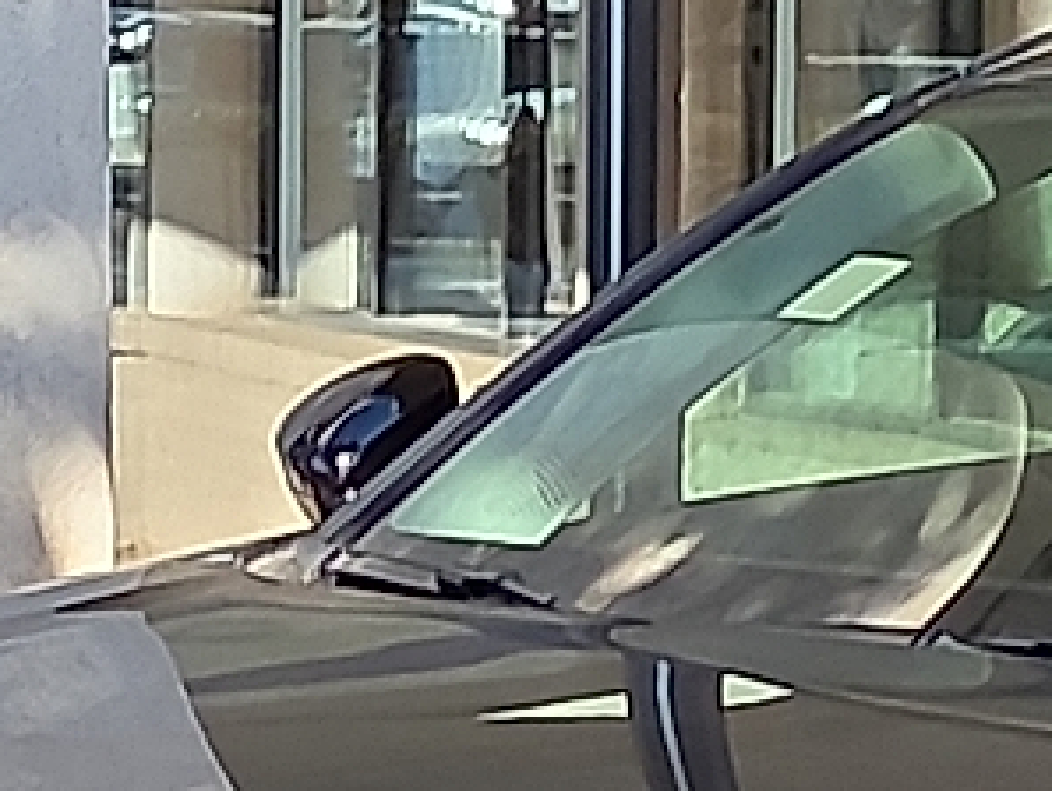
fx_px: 7665
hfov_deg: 7.8
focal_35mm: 252
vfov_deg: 5.8
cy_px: 1155
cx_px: 1147
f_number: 1.8
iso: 25
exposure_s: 1/345
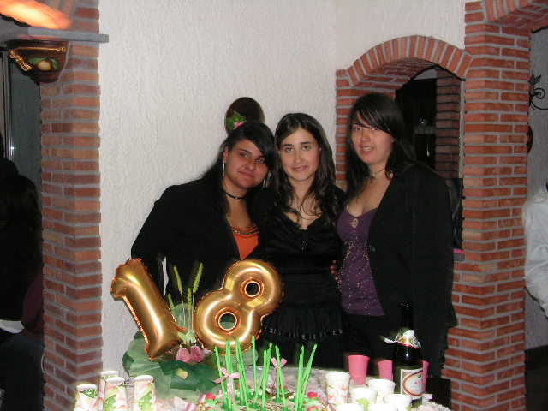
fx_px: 760
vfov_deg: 30.3
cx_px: 274
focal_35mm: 48
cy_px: 206
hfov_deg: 39.7
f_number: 3.2
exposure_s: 1/40
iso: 200
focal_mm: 8.1
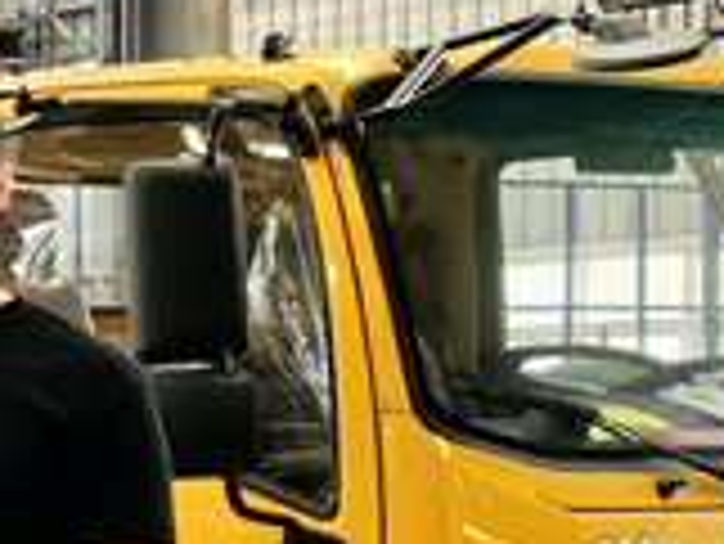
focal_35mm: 134
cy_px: 497
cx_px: -1012
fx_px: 2805
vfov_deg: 11.0
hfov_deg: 11.9
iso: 250
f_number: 4
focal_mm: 5.75
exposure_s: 1/100
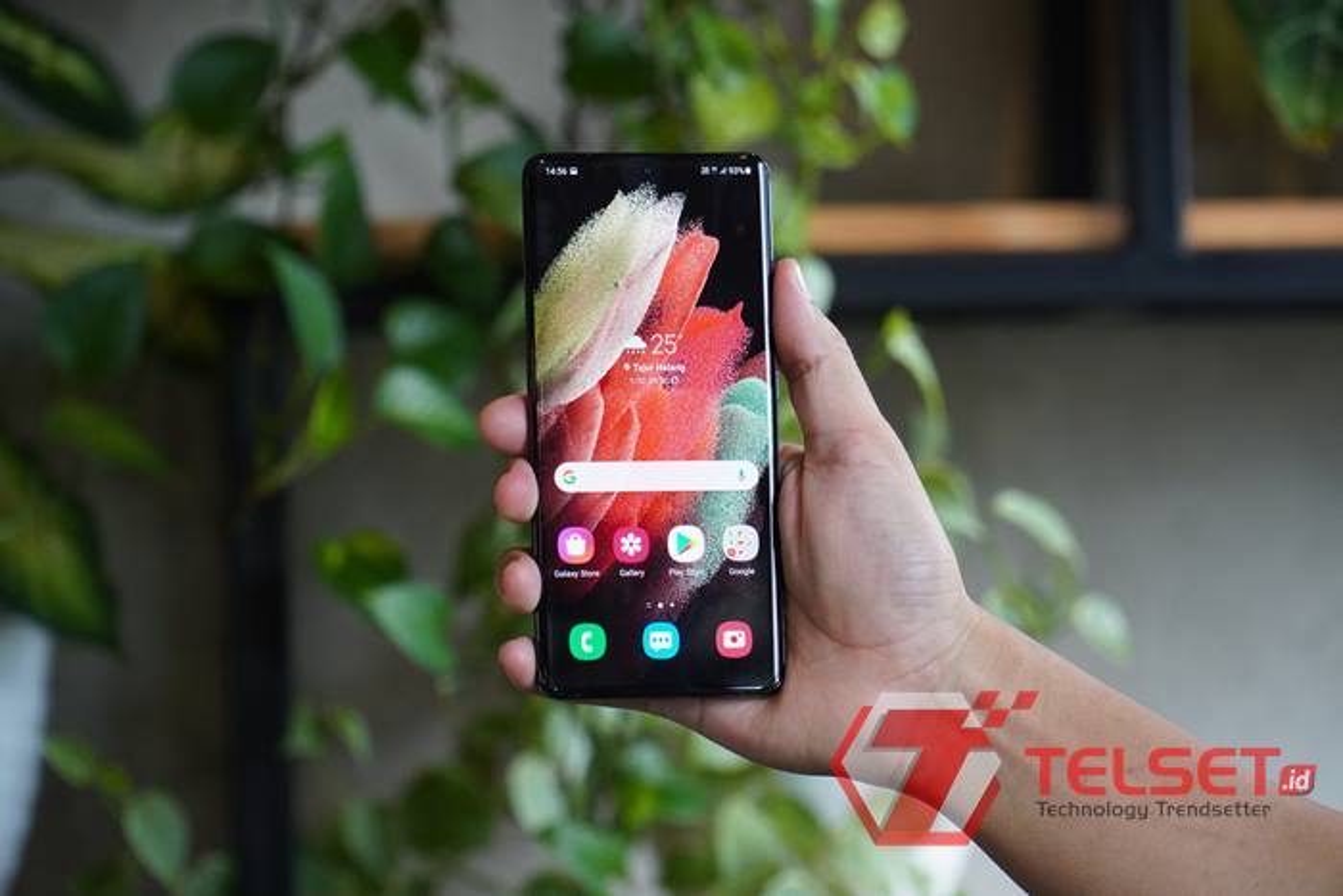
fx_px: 5876
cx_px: 672
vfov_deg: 8.7
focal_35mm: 158
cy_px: 448
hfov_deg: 13.0
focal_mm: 105
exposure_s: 1/125
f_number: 4
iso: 2000
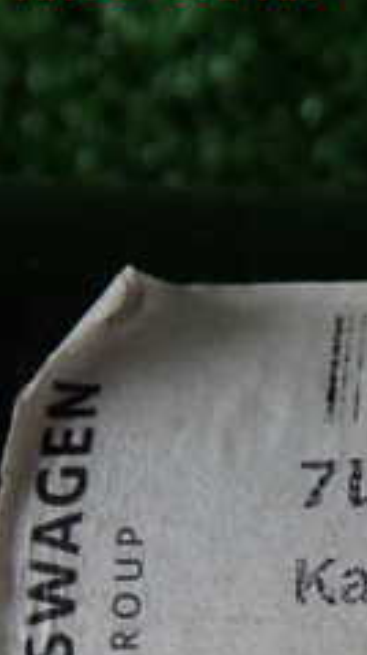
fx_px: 1804
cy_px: 562
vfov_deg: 20.2
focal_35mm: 104
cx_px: 641
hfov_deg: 10.9
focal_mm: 6.83
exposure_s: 1/50
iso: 200
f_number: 2.7
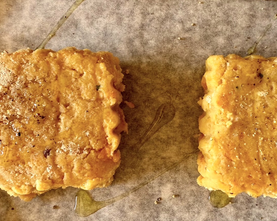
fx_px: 213
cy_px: 114
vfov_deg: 54.9
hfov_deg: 65.9
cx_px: 127
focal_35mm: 26
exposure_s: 1/99
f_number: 2.2
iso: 100
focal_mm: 2.22
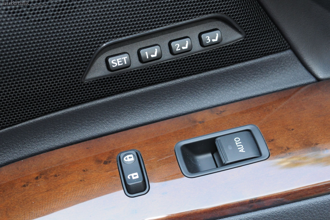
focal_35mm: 68
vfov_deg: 20.1
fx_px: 618
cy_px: 110
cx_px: 165
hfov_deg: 29.9
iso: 1250
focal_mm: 45
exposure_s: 1/60
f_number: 8
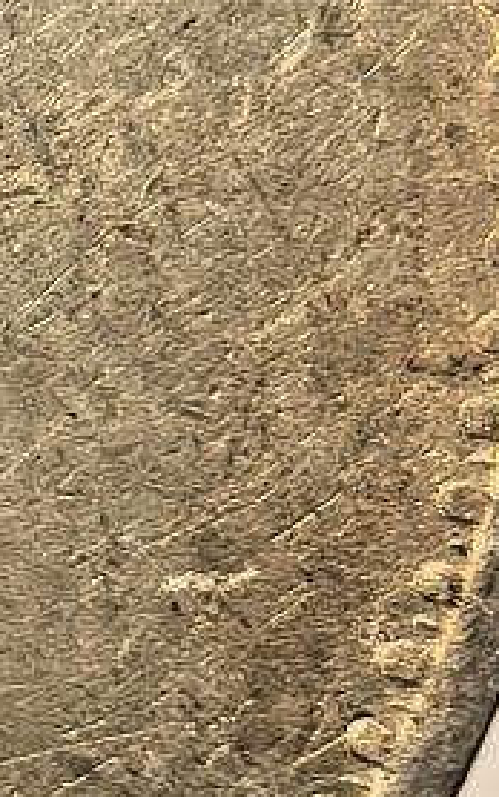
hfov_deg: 3.5
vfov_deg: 5.7
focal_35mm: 370
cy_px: 92
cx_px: -1027
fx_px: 8043
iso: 200
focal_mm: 6.98
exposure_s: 1/100
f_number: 2
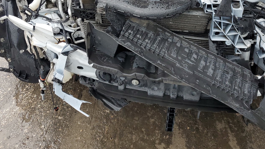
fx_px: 253
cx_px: 147
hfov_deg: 55.2
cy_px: 24
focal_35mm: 36
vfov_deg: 31.7
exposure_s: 1/476
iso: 50
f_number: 1.5
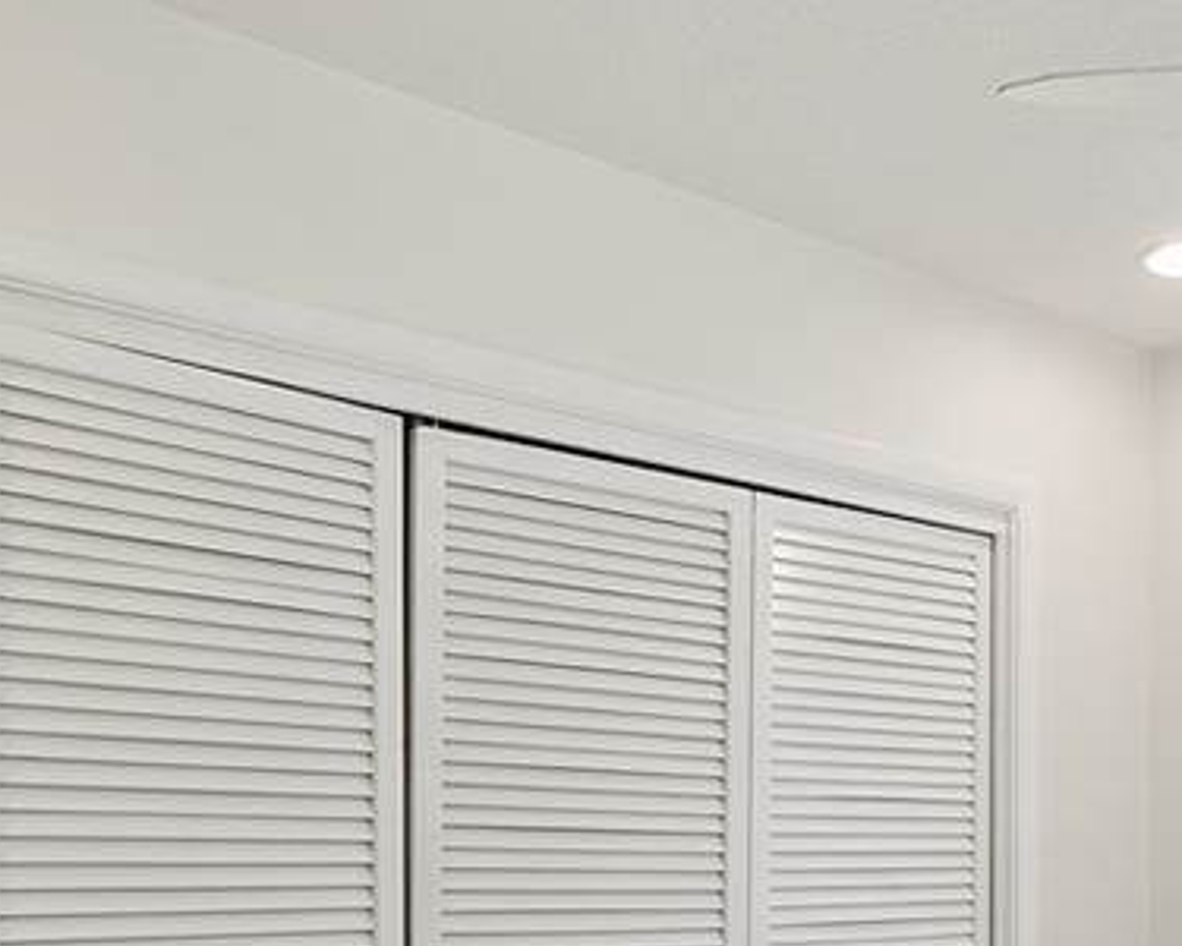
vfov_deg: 29.8
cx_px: 1034
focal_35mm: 48
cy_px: 897
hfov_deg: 36.7
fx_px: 1679
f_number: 8
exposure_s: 1/8
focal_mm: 12
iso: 200
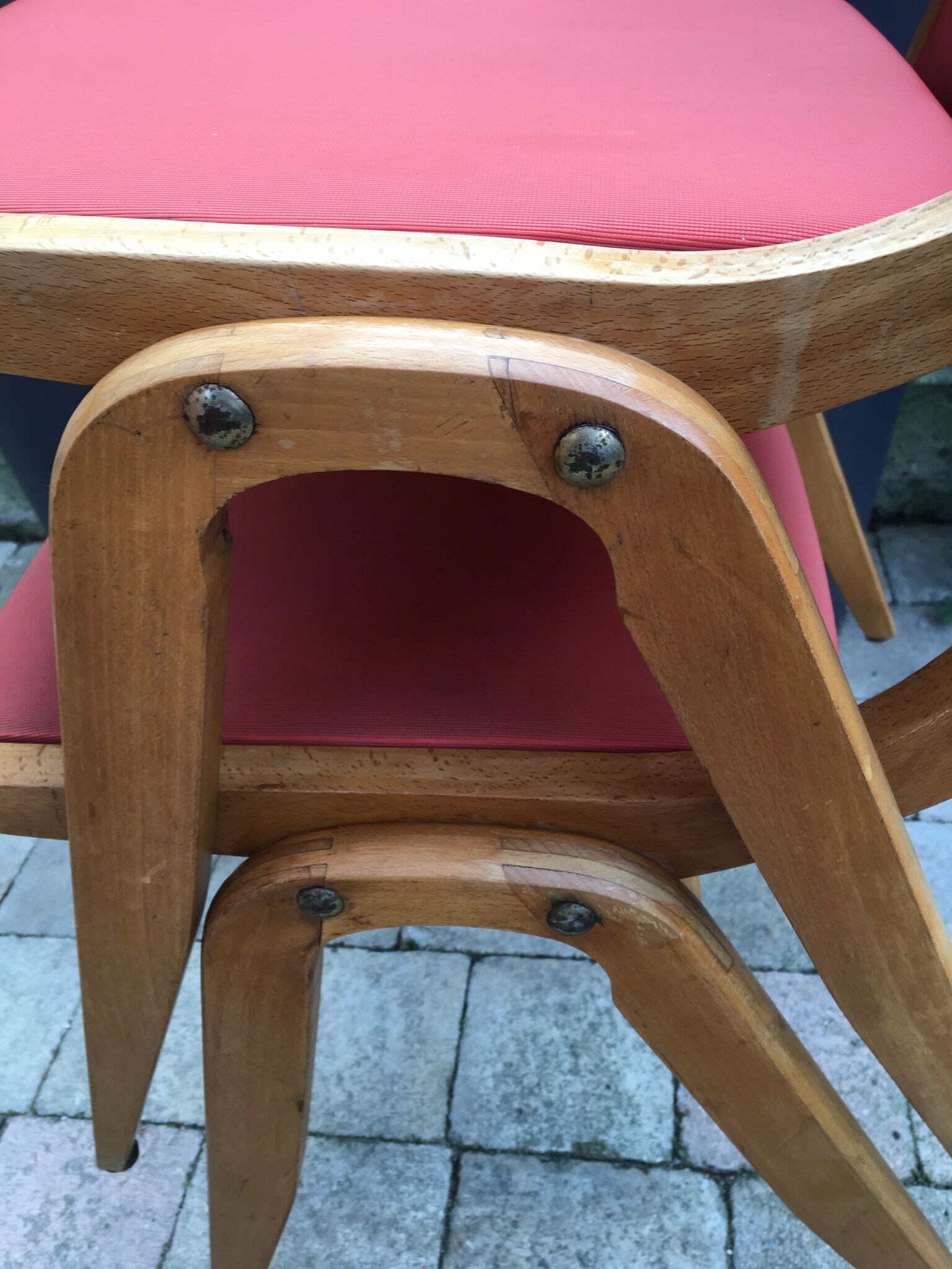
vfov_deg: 61.7
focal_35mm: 29
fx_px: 1063
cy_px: 634
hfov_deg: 48.2
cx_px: 476
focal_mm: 4.15
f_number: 2.2
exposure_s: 1/50
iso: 32
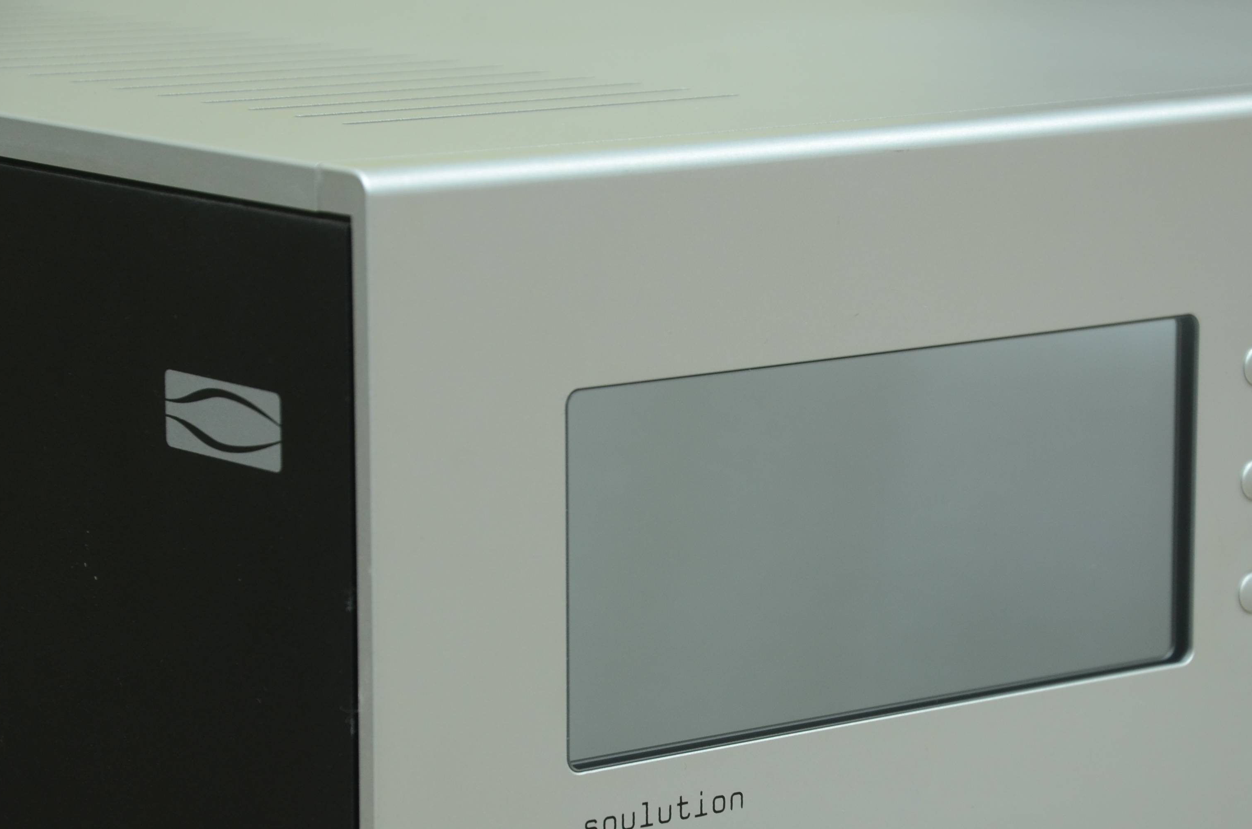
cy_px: 478
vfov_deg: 9.4
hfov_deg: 14.1
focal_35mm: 146
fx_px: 5067
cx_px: 717
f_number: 6.3
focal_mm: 80
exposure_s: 1/10
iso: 500
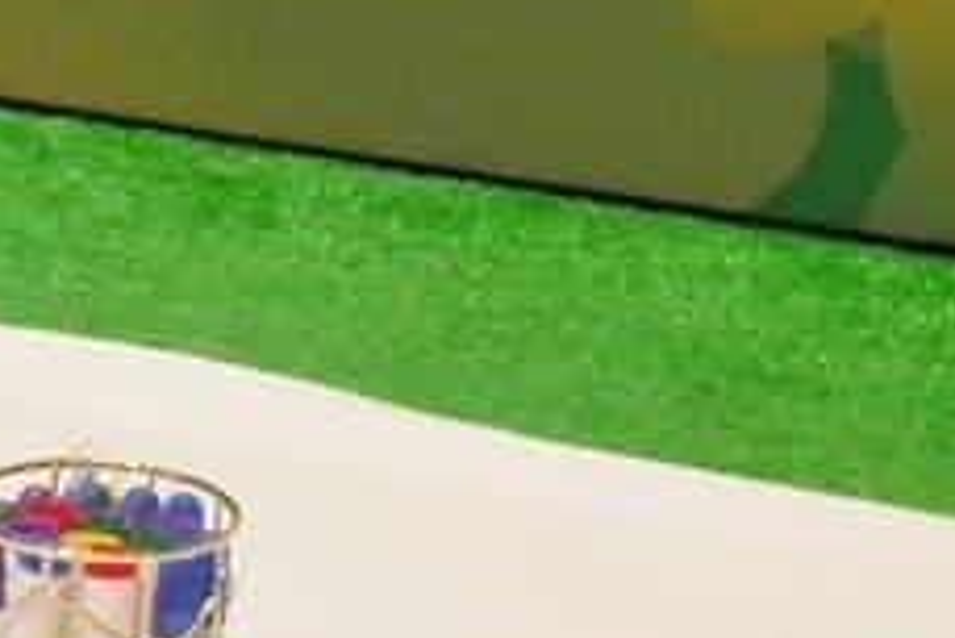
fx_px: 9184
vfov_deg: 4.0
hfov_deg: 5.8
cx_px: -1176
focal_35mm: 346
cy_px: -35
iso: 1250
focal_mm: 32
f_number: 5.6
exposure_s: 1/80
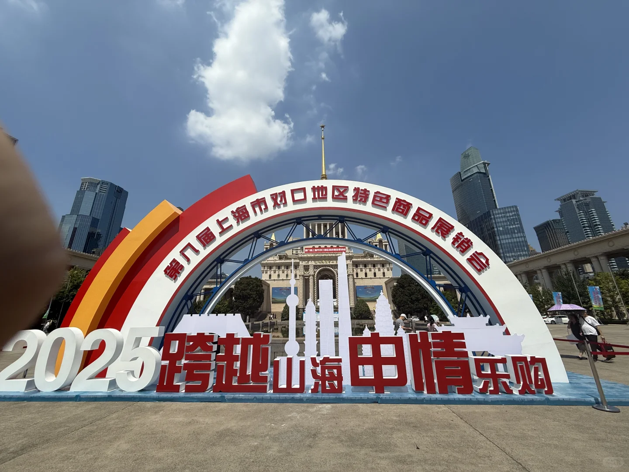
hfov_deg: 102.1
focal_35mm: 14
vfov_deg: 85.7
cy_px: 236
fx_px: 254
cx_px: 314
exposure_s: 1/4425
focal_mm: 2.22
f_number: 2.2
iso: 50
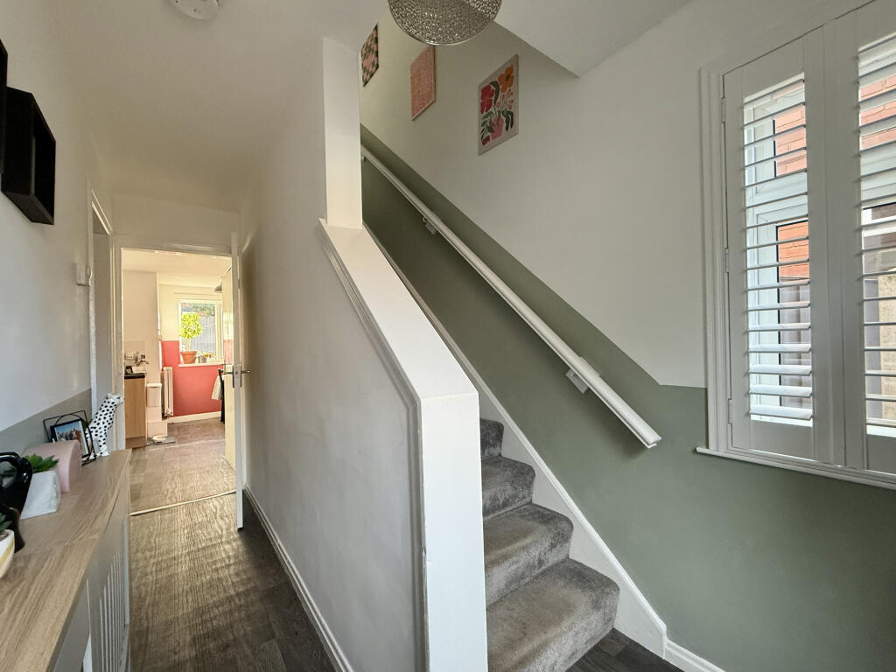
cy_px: 336
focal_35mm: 14
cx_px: 448
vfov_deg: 85.7
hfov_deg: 102.1
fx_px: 362
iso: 250
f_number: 2.2
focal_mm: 2.22
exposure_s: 1/99
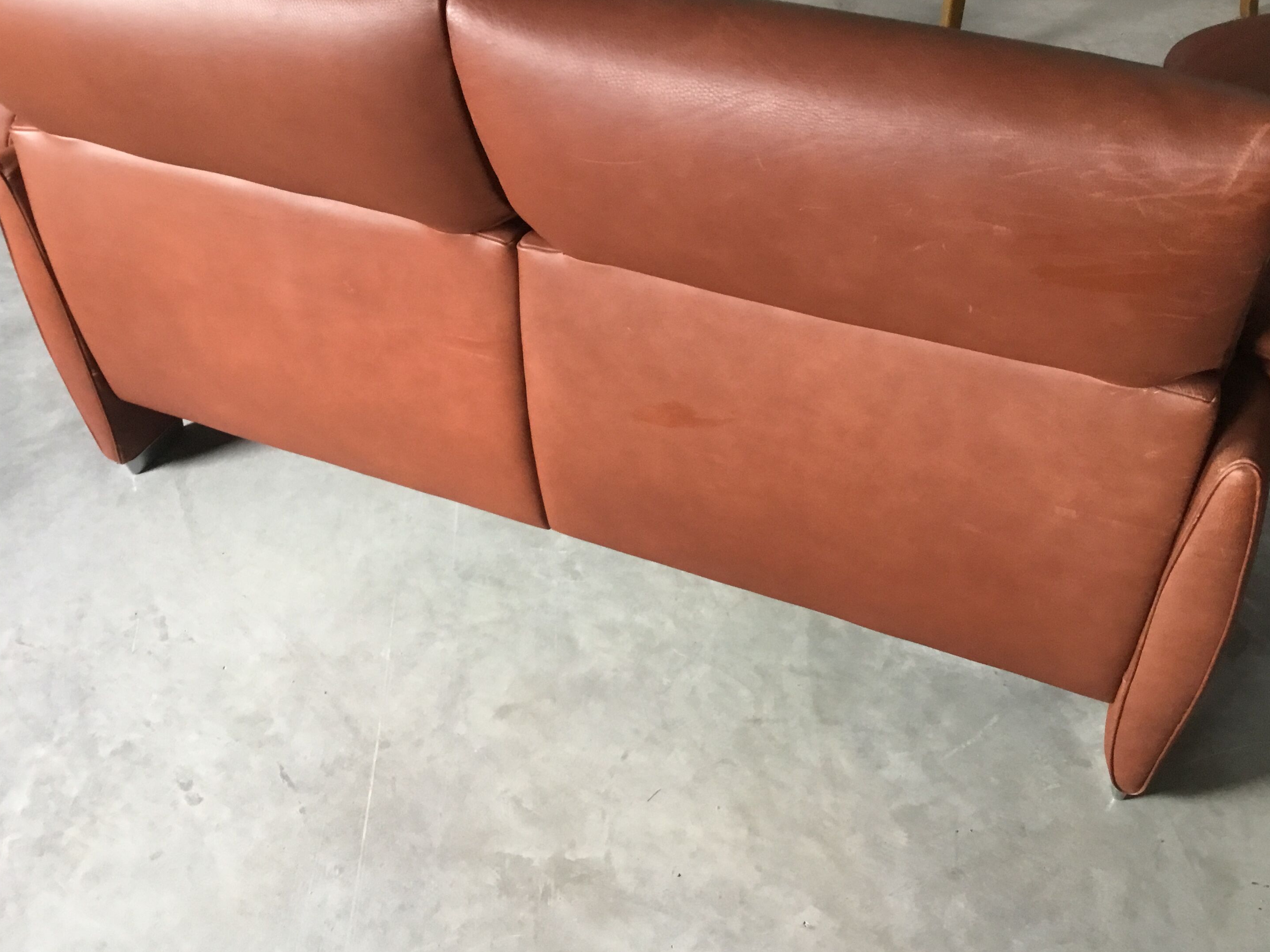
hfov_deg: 52.6
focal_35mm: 35
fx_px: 1284
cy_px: 434
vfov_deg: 40.7
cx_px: 627
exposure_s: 1/33
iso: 160
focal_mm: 3.3
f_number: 2.4
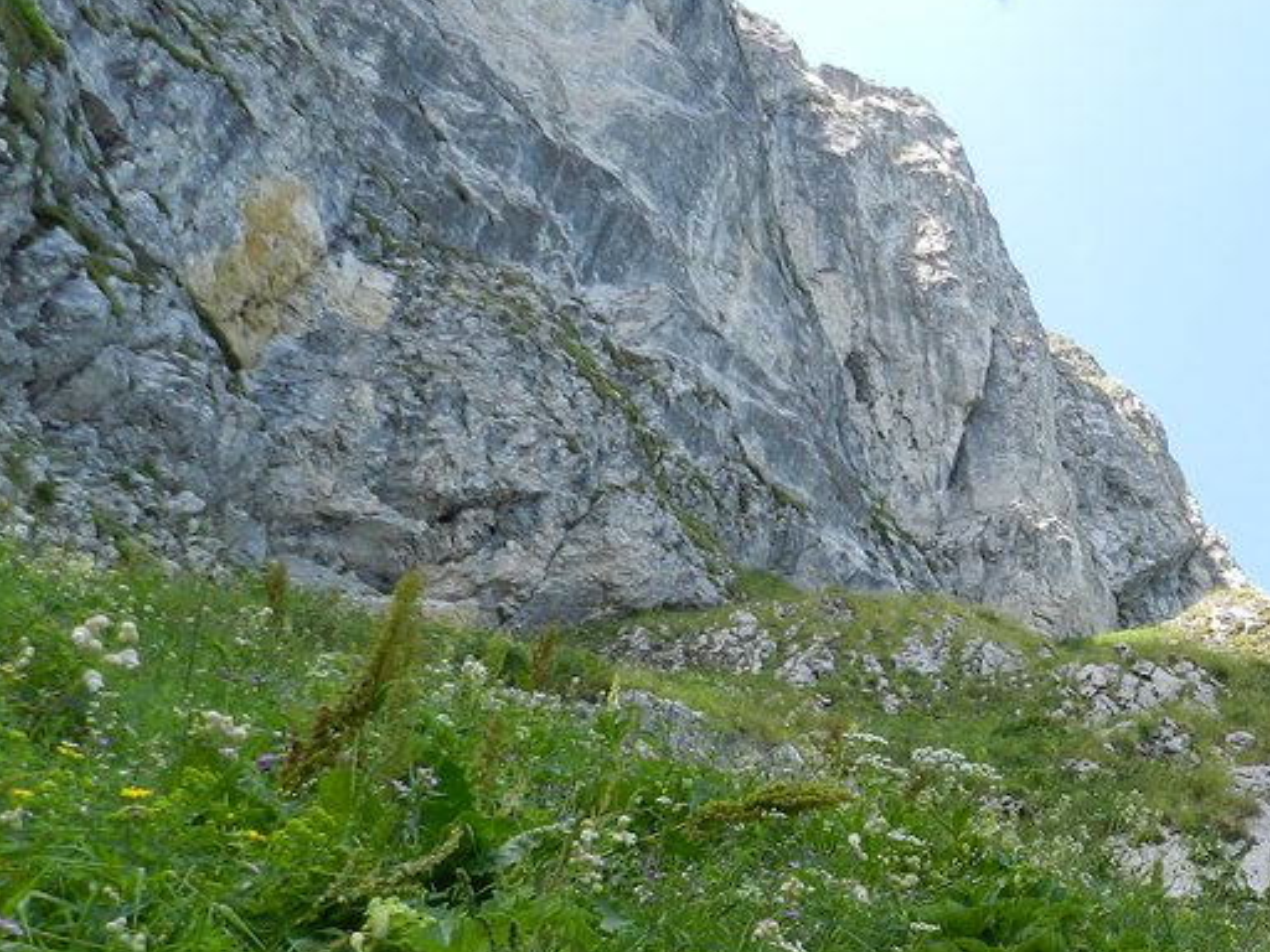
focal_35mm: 46
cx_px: 1163
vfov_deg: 30.7
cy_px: 761
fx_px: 1688
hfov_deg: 38.2
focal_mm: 4
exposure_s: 1/400
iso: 160
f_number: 3.4
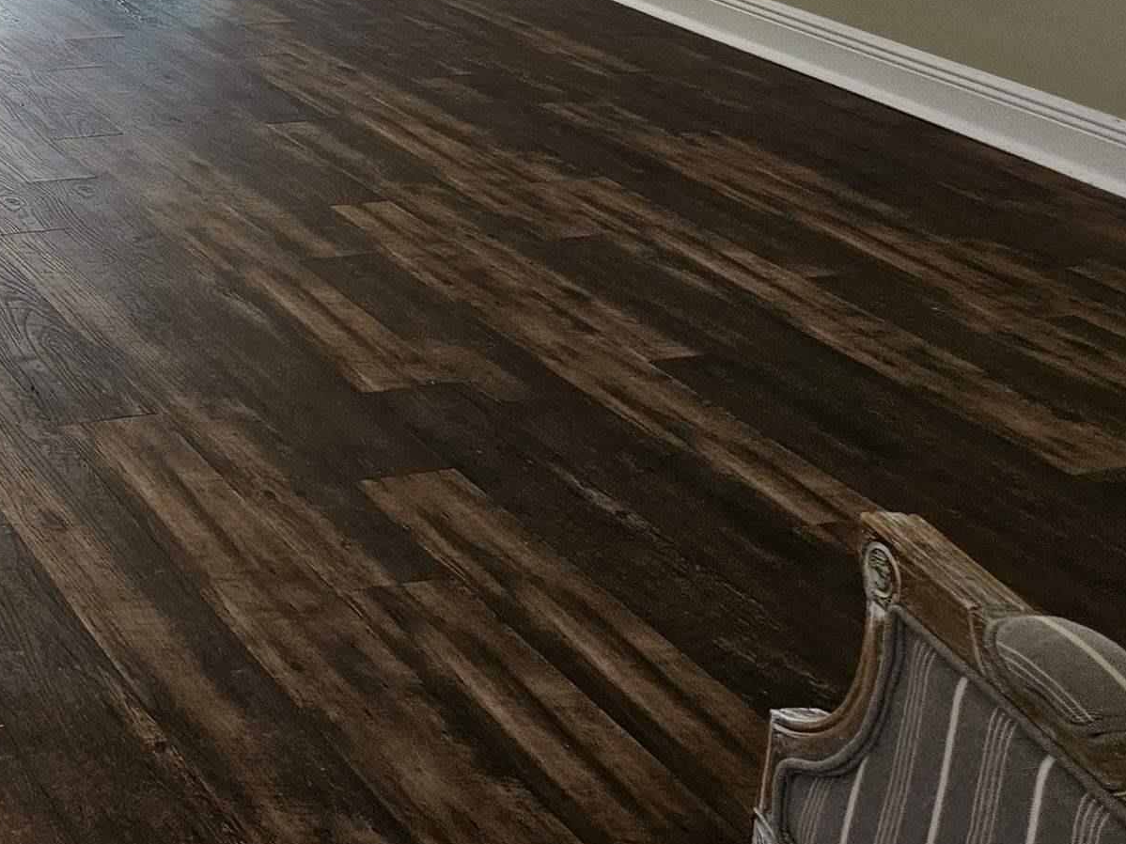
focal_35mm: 59
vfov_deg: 22.8
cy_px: -164
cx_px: -206
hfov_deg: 28.6
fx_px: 1919
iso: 125
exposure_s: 1/120
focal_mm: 5.4
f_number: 1.8
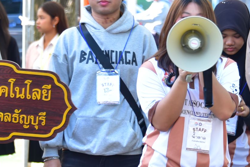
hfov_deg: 5.6
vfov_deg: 3.7
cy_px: 121
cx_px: 163
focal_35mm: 369
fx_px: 2563
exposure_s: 1/160
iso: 500
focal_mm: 122
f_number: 5.6
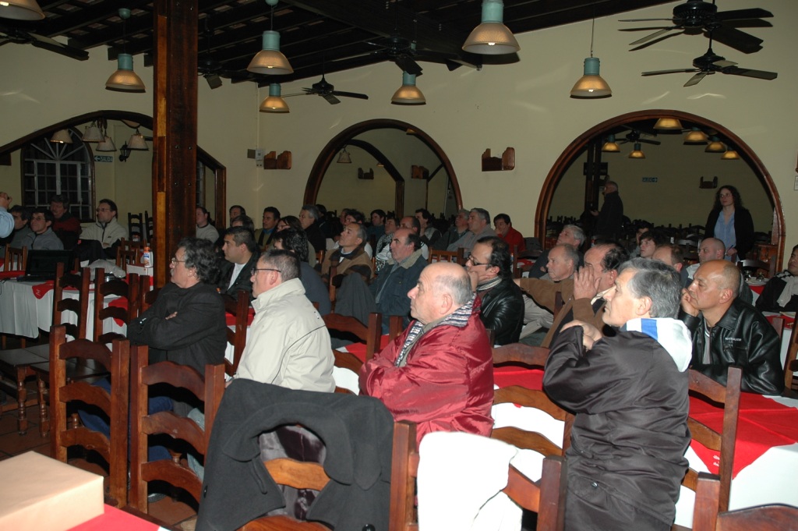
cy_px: 266
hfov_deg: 67.4
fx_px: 598
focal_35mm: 27
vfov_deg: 47.9
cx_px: 399
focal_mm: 18
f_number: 5
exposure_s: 1/500
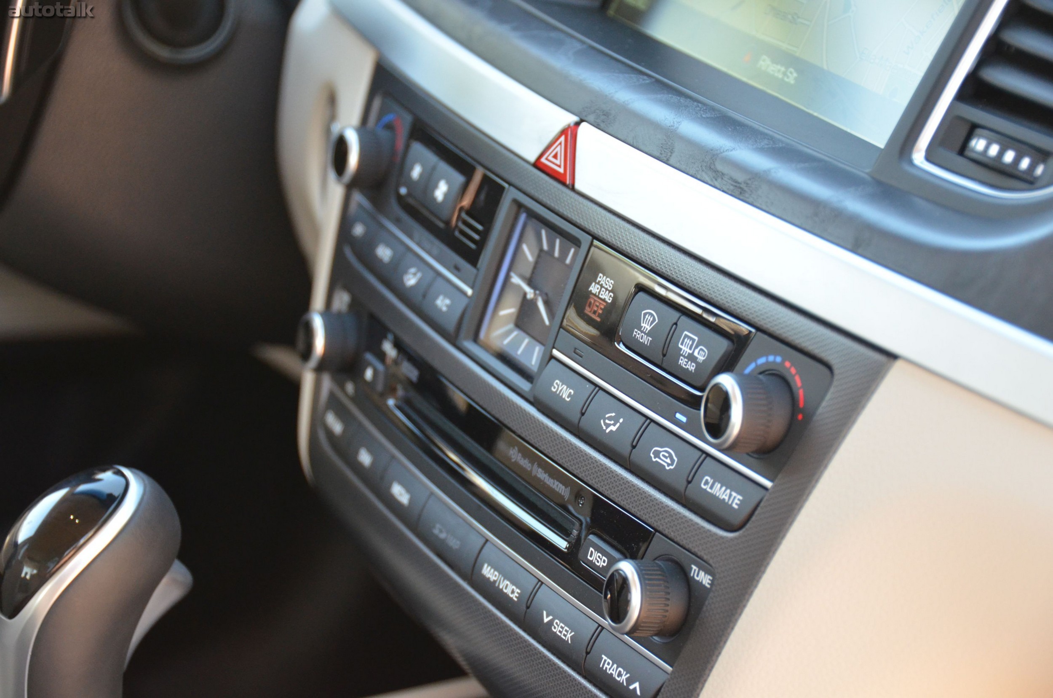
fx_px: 3503
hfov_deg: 17.1
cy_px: 349
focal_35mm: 120
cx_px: 526
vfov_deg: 11.4
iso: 1600
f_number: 5
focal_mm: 80
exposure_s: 1/250
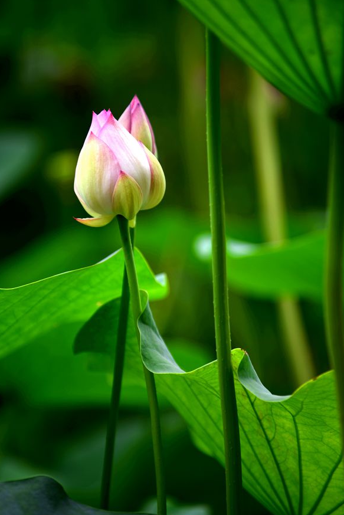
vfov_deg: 9.0
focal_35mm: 229
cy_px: 290
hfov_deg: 6.0
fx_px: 3278
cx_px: 155
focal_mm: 200
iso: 100
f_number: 2.8
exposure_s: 1/250
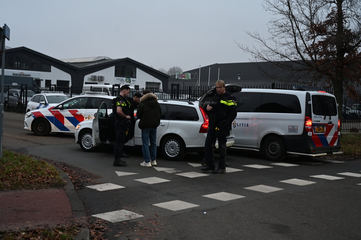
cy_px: 120
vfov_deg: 29.2
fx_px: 461
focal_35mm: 46
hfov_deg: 42.8
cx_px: 180
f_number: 4
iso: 500
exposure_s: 1/125
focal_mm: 46
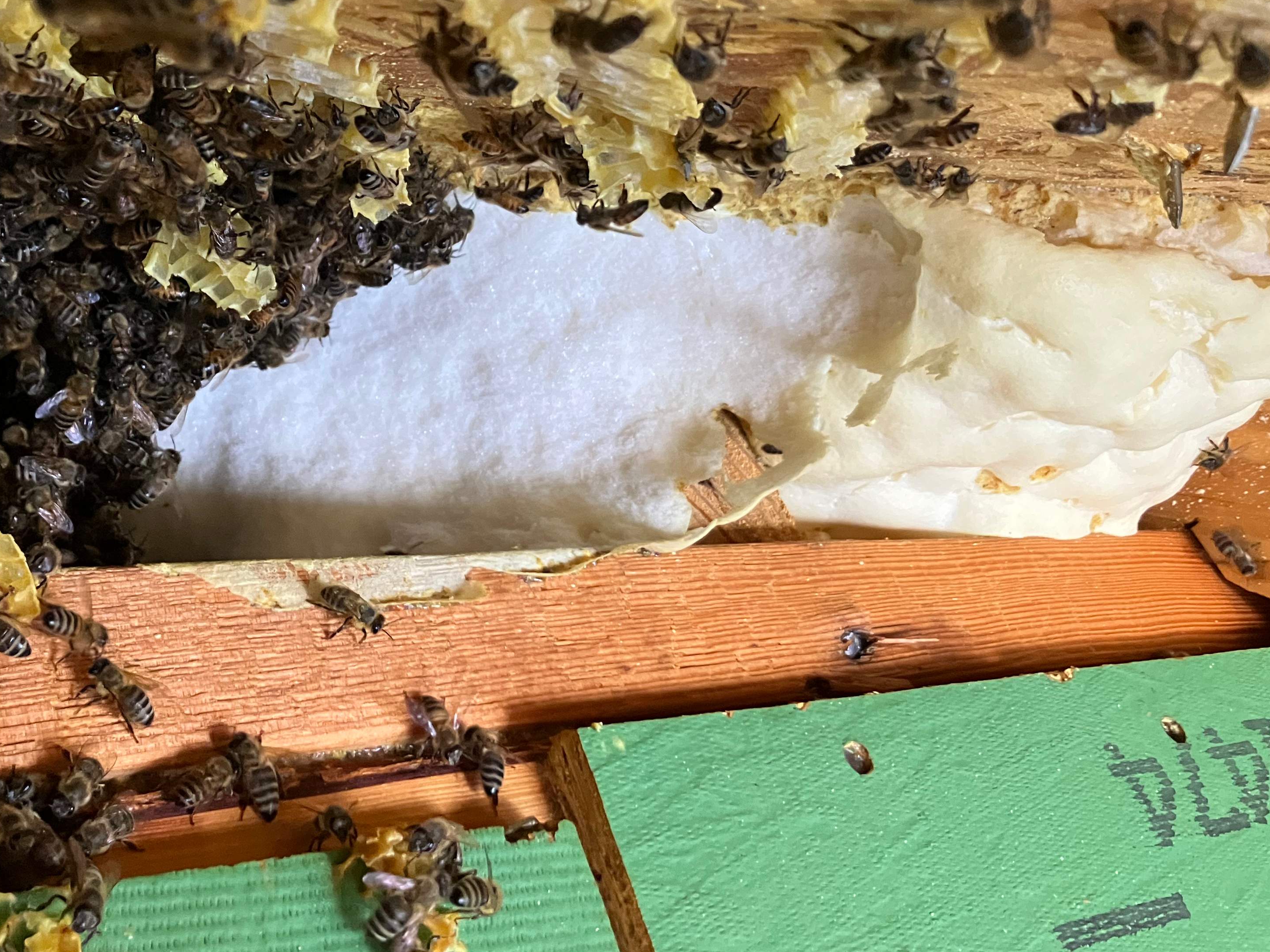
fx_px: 1431
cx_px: 416
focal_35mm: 39
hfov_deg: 47.0
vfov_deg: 36.5
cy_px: 323
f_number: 1.8
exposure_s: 1/43
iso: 320
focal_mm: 3.99
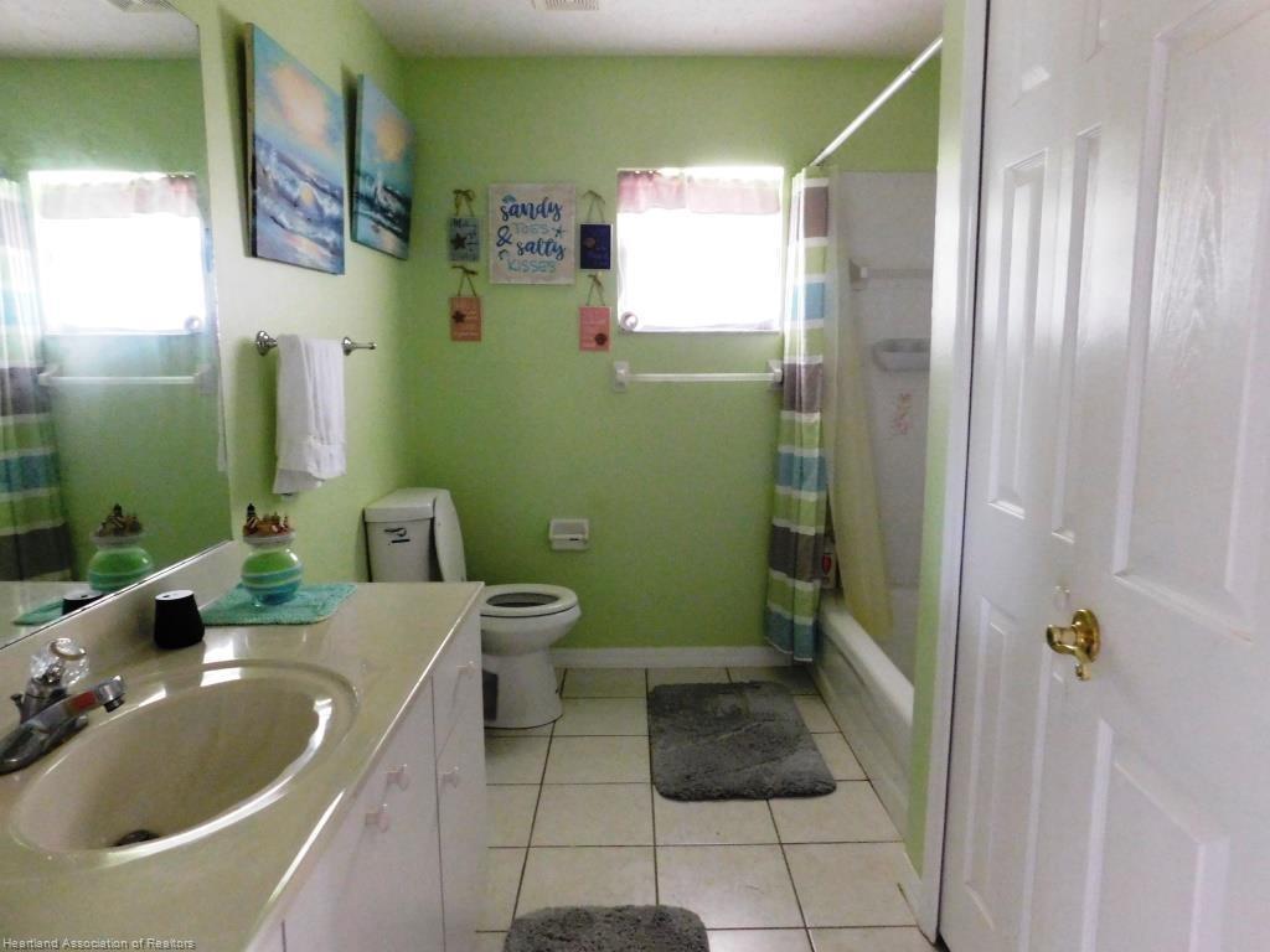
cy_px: 476
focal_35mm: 23
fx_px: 844
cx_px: 635
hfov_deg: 73.9
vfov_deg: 58.9
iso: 800
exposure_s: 1/5
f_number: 3
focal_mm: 4
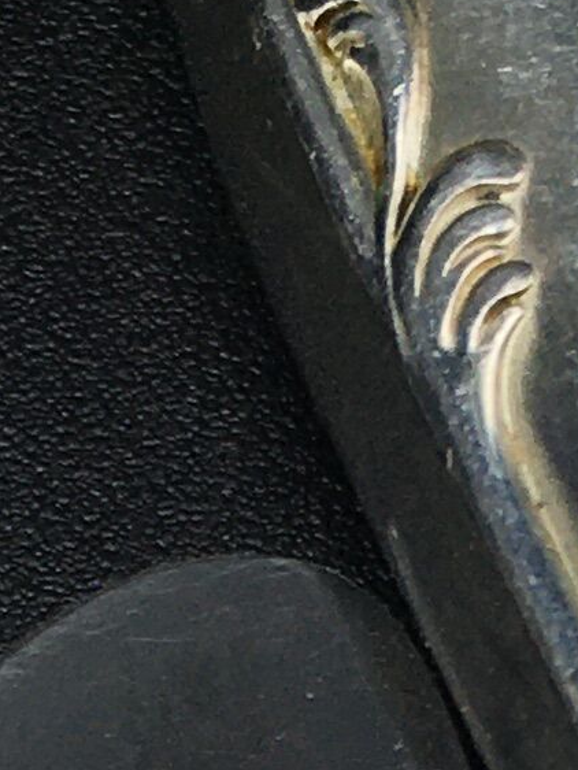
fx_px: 4627
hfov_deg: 7.1
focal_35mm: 208
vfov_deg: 8.7
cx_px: 404
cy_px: 1780
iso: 25
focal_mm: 4.15
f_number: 2.2
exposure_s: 1/272
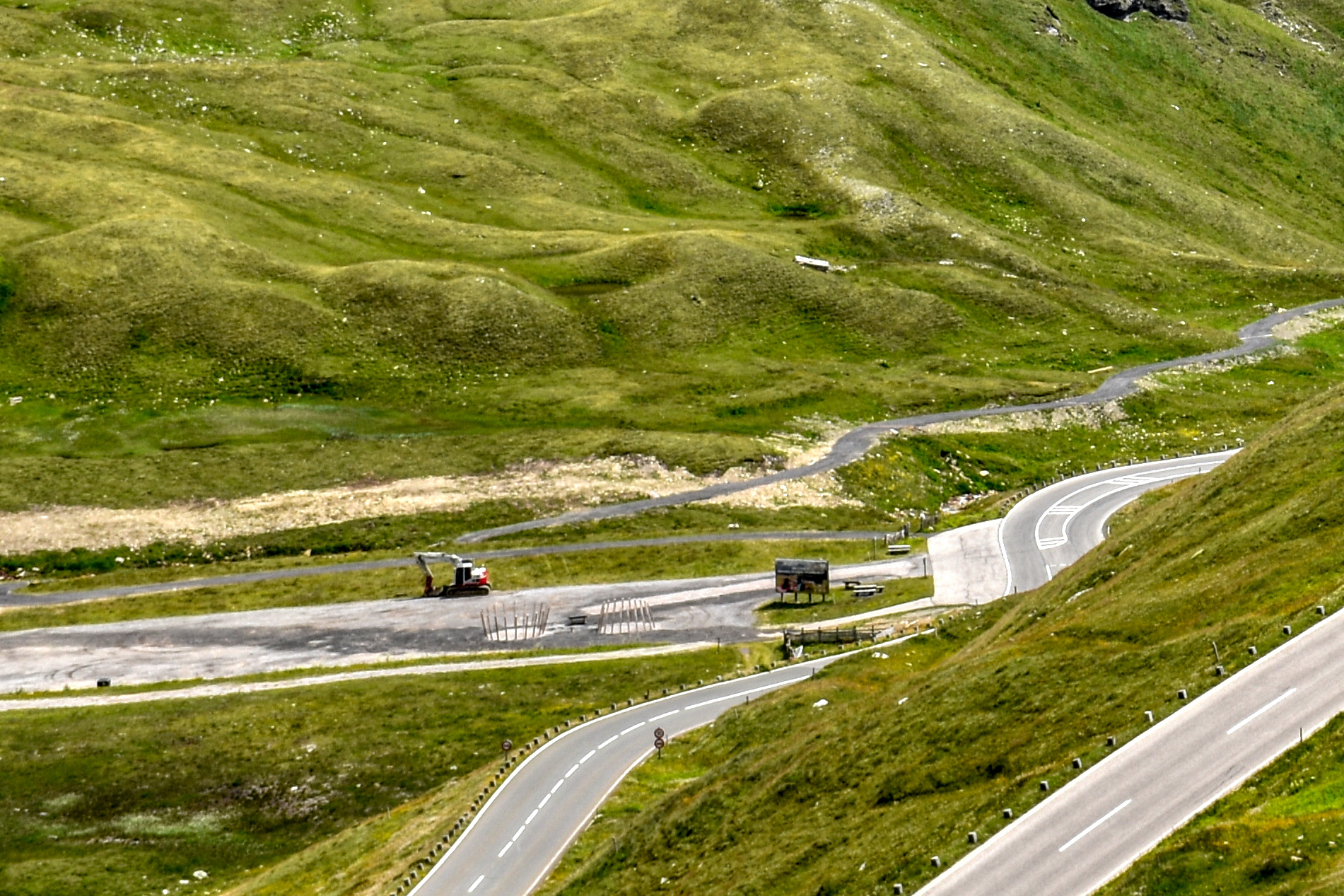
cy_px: -506
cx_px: 1589
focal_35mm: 161
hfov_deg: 12.5
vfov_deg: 8.3
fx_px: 6010
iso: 100
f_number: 8
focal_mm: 34
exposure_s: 1/250
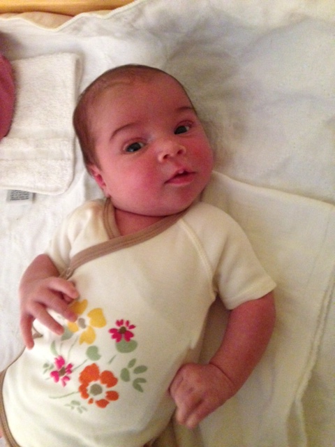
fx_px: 426
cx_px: 168
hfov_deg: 42.9
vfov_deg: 55.4
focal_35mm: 33
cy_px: 224
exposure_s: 1/15
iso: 800
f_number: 2.4
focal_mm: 4.12
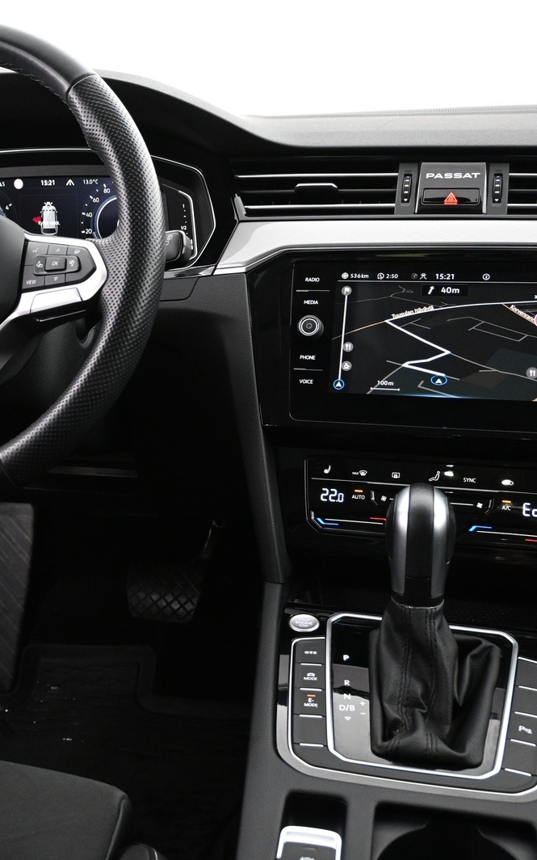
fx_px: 1063
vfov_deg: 44.0
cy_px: 427
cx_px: 139
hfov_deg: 28.0
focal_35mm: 45
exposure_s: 1/15
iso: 1600
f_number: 3.8
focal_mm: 19.5
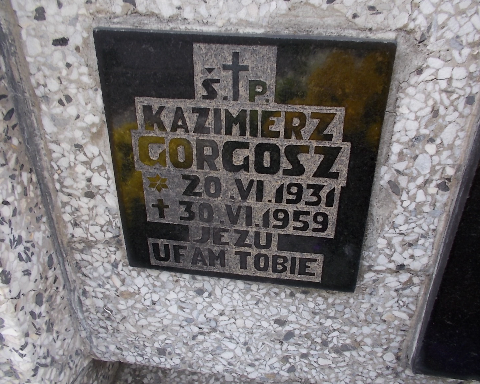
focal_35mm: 28
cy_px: 187
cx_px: 245
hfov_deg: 62.2
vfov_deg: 51.5
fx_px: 398
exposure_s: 1/40
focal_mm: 4.6
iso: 80
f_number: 3.2
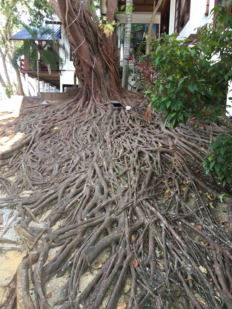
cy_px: 154
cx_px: 116
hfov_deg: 48.2
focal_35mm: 29
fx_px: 259
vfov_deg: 61.7
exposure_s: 1/33
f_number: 2.2
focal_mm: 4.15
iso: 25
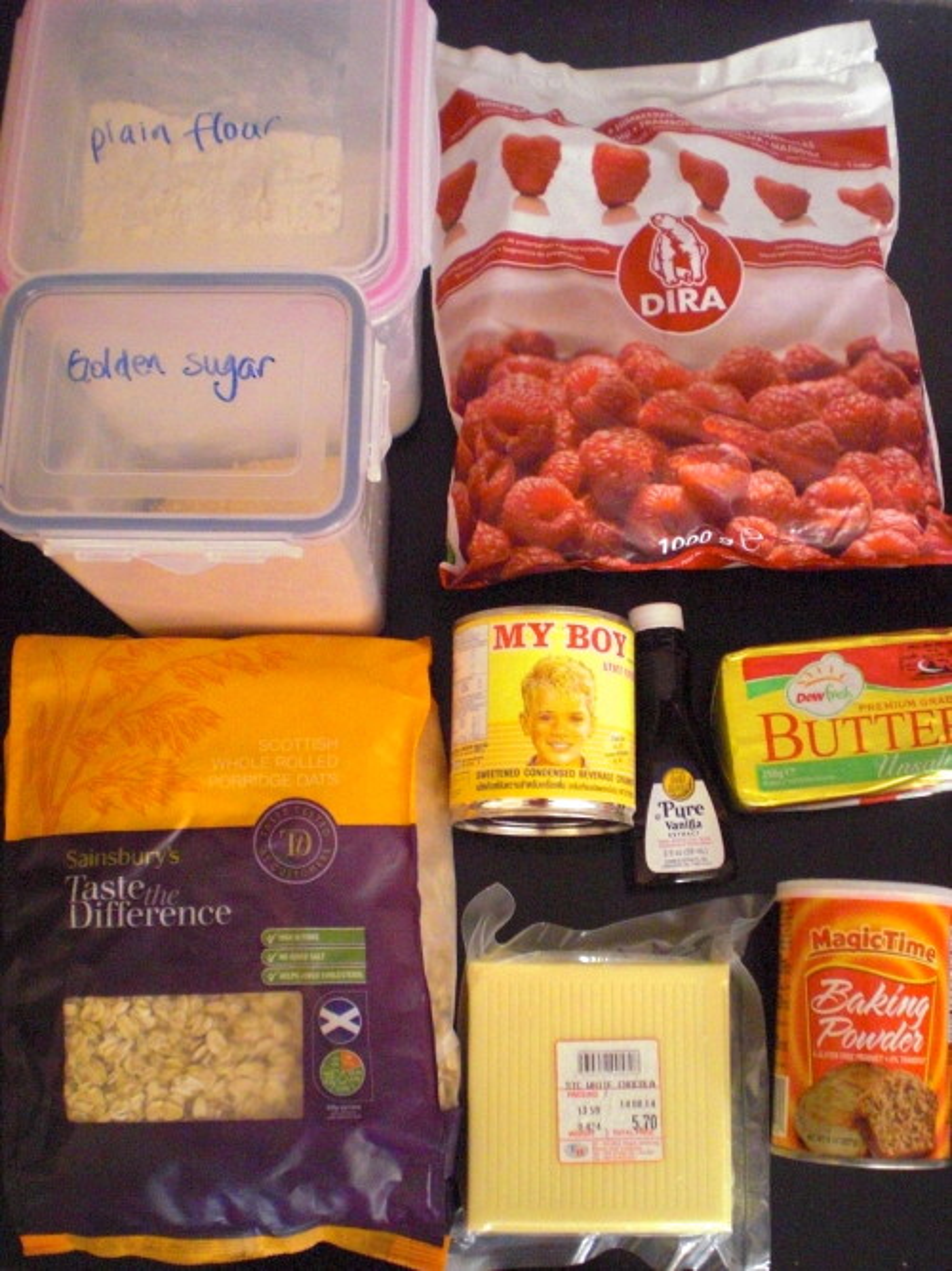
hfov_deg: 37.7
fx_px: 1394
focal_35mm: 38
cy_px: 636
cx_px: 476
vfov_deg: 49.0
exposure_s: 1/40
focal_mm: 6.3
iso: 800
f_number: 3.1
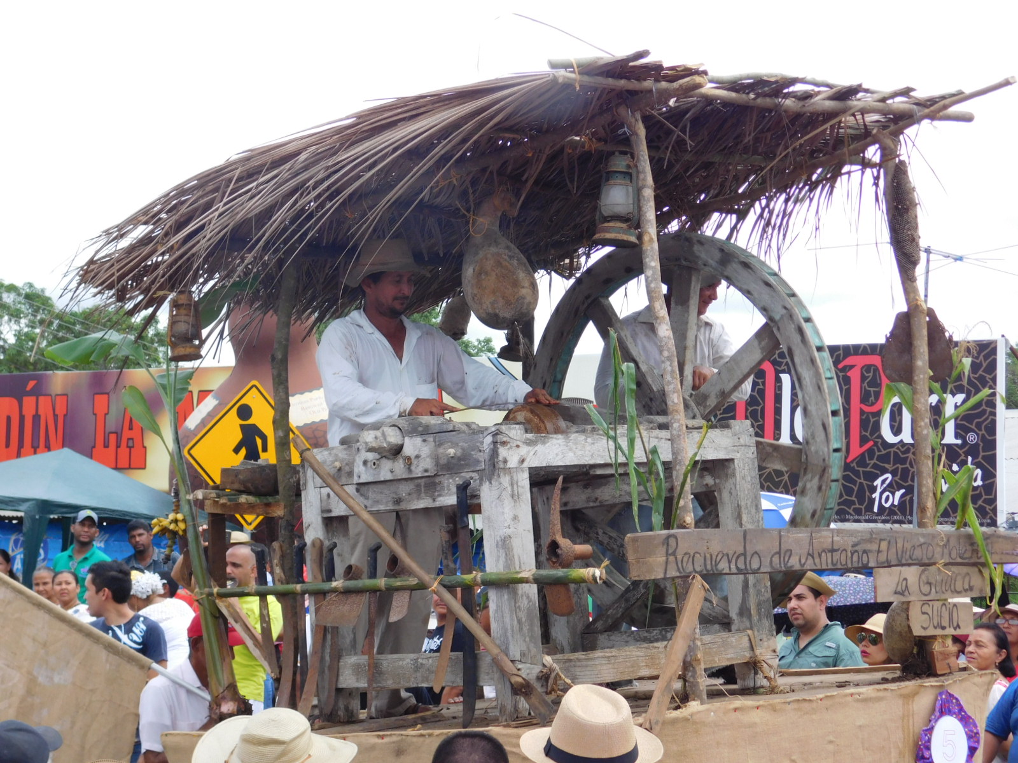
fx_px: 2088
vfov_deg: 20.7
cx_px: 509
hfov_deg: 27.4
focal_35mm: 71
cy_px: 382
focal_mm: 12.6
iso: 125
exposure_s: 1/400
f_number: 4.3
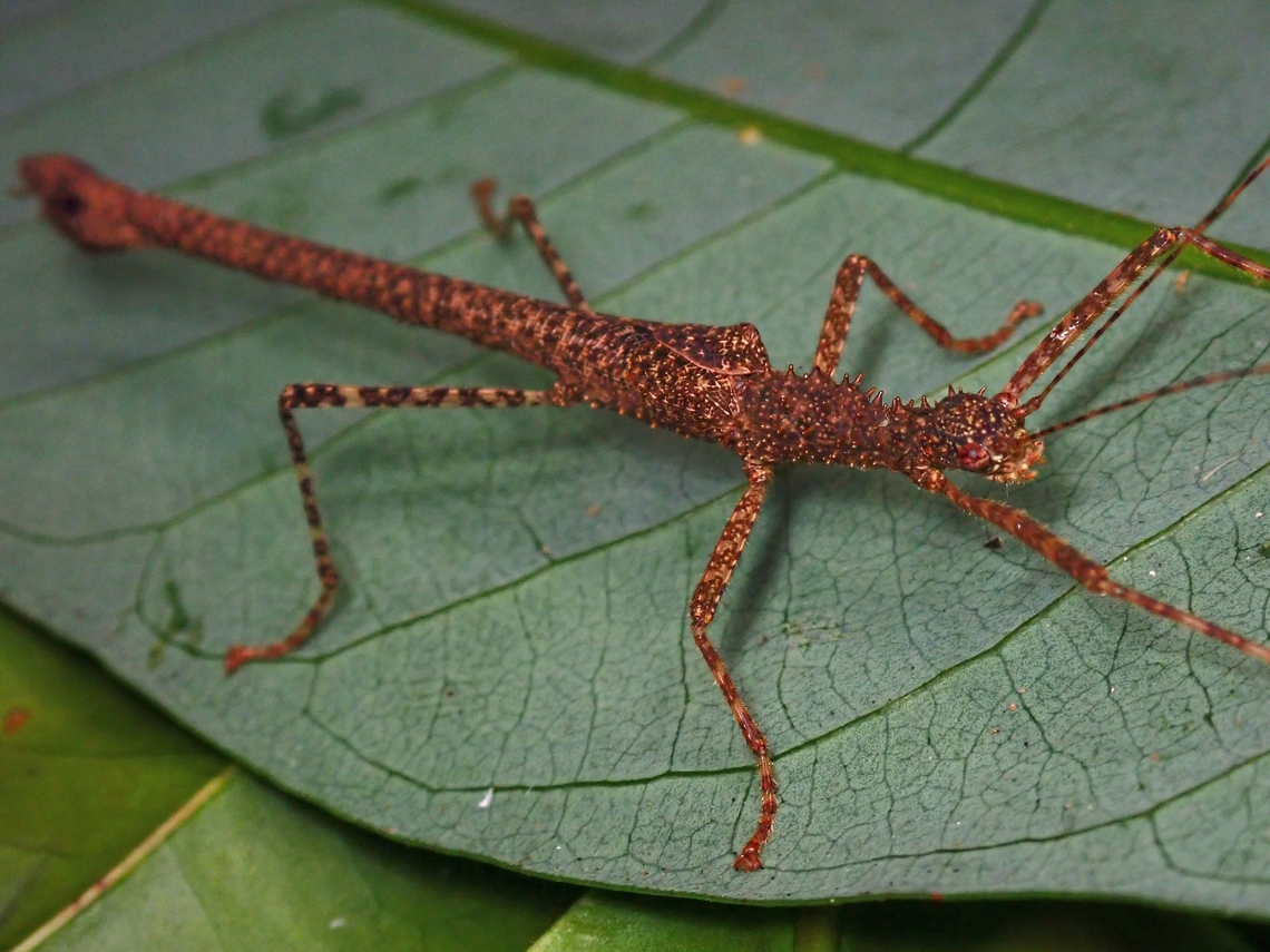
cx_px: 635
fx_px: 3669
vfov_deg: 14.8
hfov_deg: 19.6
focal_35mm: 100
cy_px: 476
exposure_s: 1/200
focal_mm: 18
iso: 500
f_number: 6.3
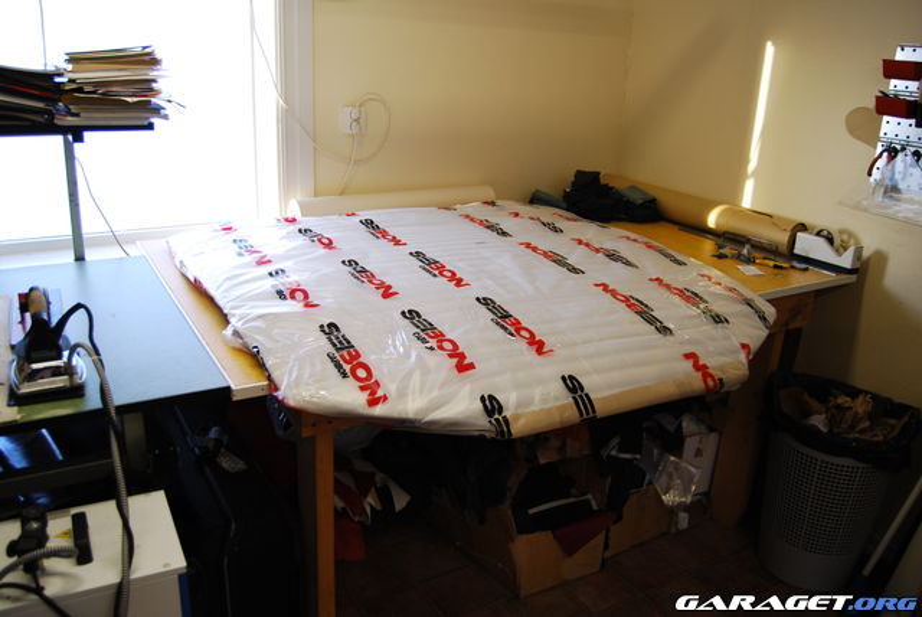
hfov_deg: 64.5
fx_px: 731
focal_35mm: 28
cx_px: 461
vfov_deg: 45.8
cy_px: 308
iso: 200
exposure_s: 1/40
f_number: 3.5
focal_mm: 19
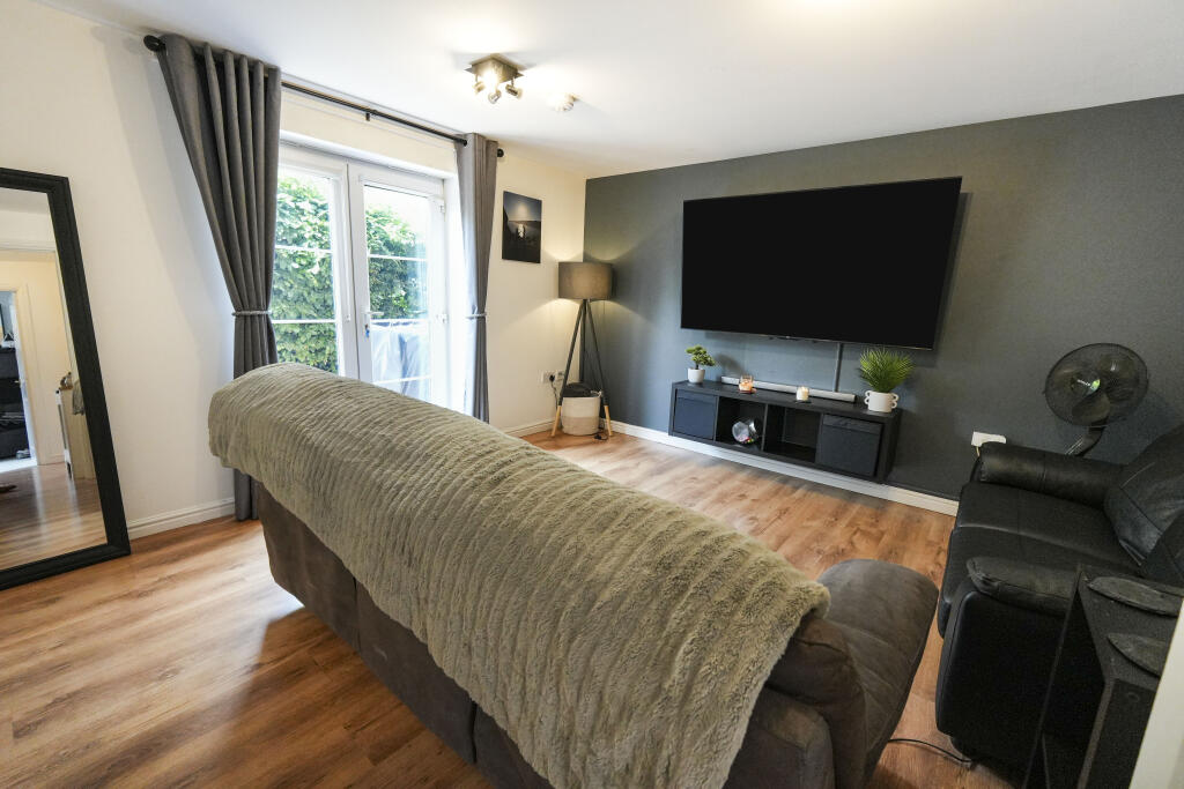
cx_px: 592
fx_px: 493
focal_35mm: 15
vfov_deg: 77.3
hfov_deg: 100.4
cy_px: 394
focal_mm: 10
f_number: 4
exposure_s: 1/160
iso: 1600
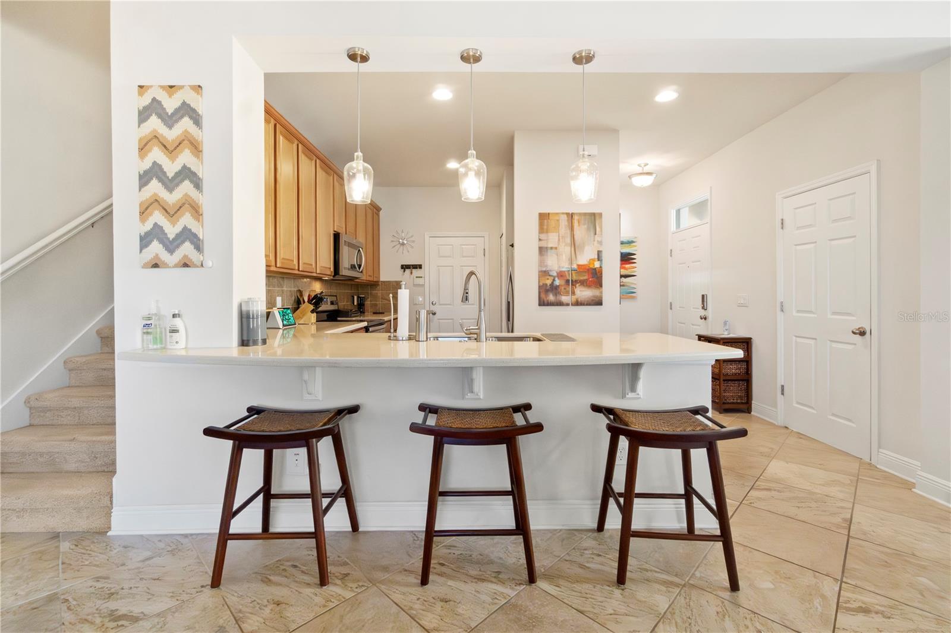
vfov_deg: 77.3
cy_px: 316
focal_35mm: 15
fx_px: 396
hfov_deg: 100.4
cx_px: 476
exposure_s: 1/80
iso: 3200
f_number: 9
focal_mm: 10
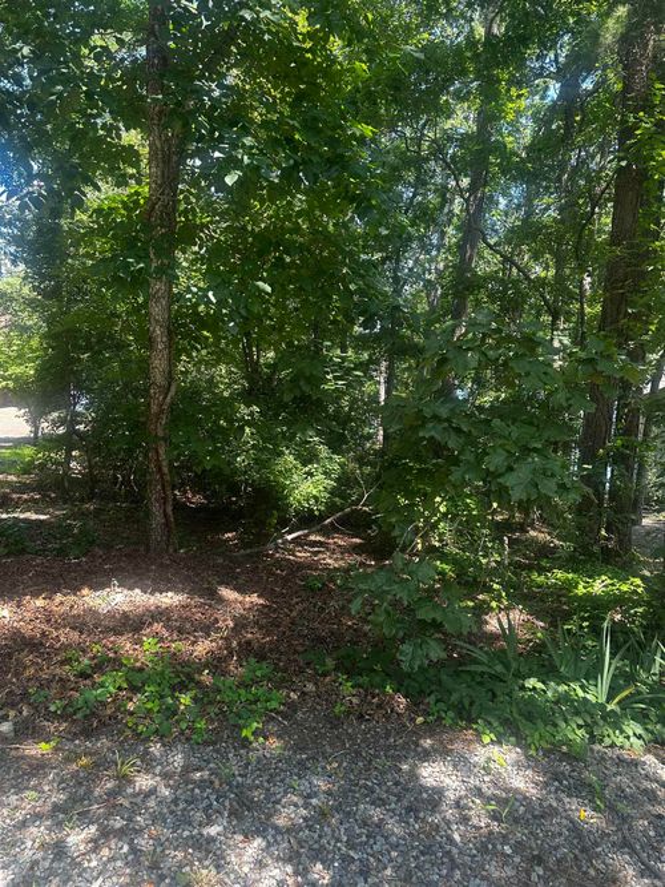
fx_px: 615
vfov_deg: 71.6
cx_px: 332
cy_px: 444
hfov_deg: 56.8
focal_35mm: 24
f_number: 1.78
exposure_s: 1/199
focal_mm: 6.86
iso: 80
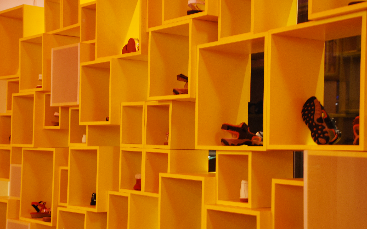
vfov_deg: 19.1
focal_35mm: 68
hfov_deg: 30.2
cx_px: 184
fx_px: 680
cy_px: 119
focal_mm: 44
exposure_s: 1/6
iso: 400
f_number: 4.8
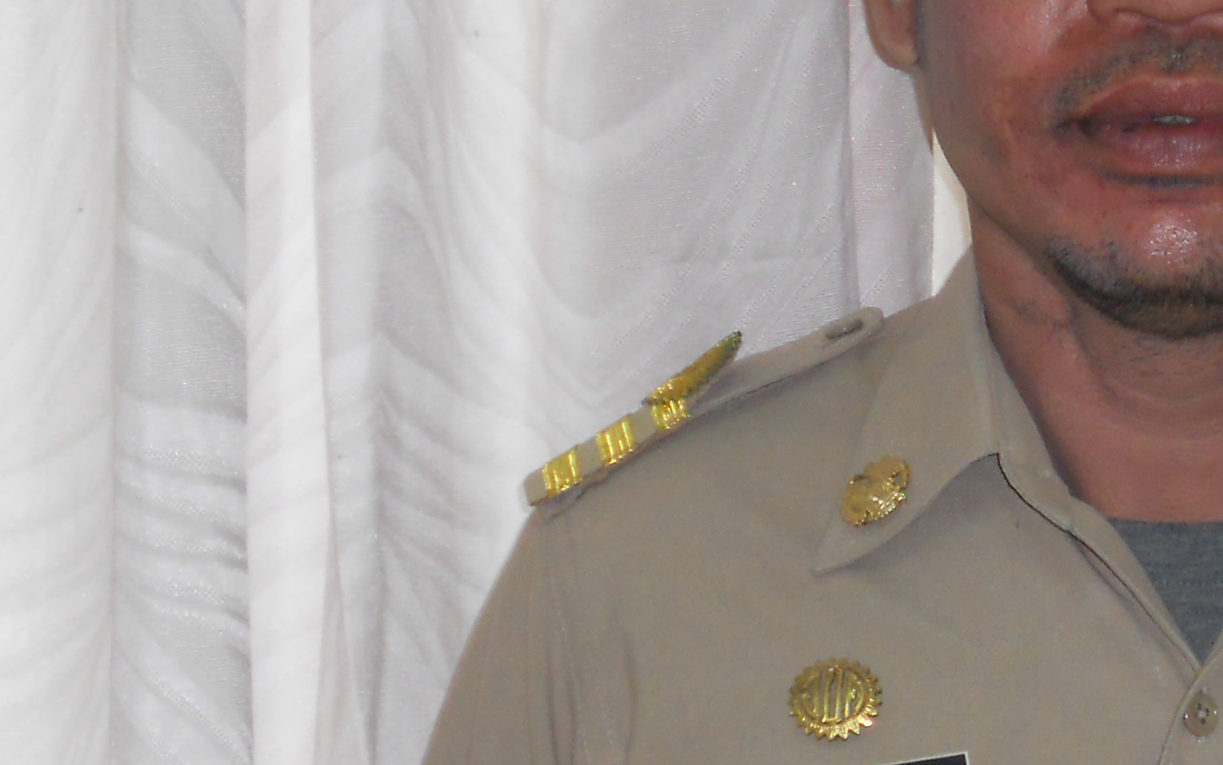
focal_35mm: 130
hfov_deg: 15.8
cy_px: 484
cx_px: 1194
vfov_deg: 10.1
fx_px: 4334
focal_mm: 8.2
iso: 200
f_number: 4.3
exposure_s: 1/30
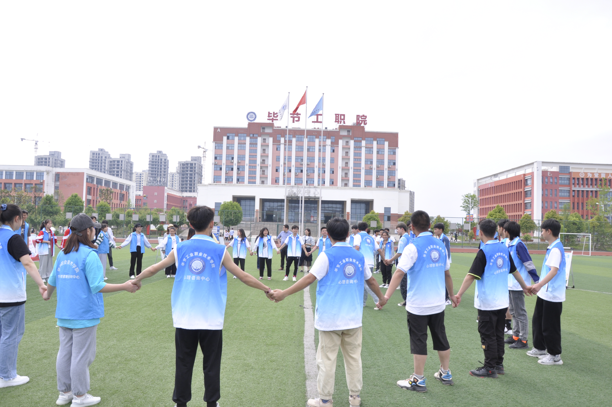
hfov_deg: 67.4
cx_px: 306
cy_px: 204
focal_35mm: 27
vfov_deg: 47.8
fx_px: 458
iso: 320
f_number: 7.1
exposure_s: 1/320
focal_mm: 18
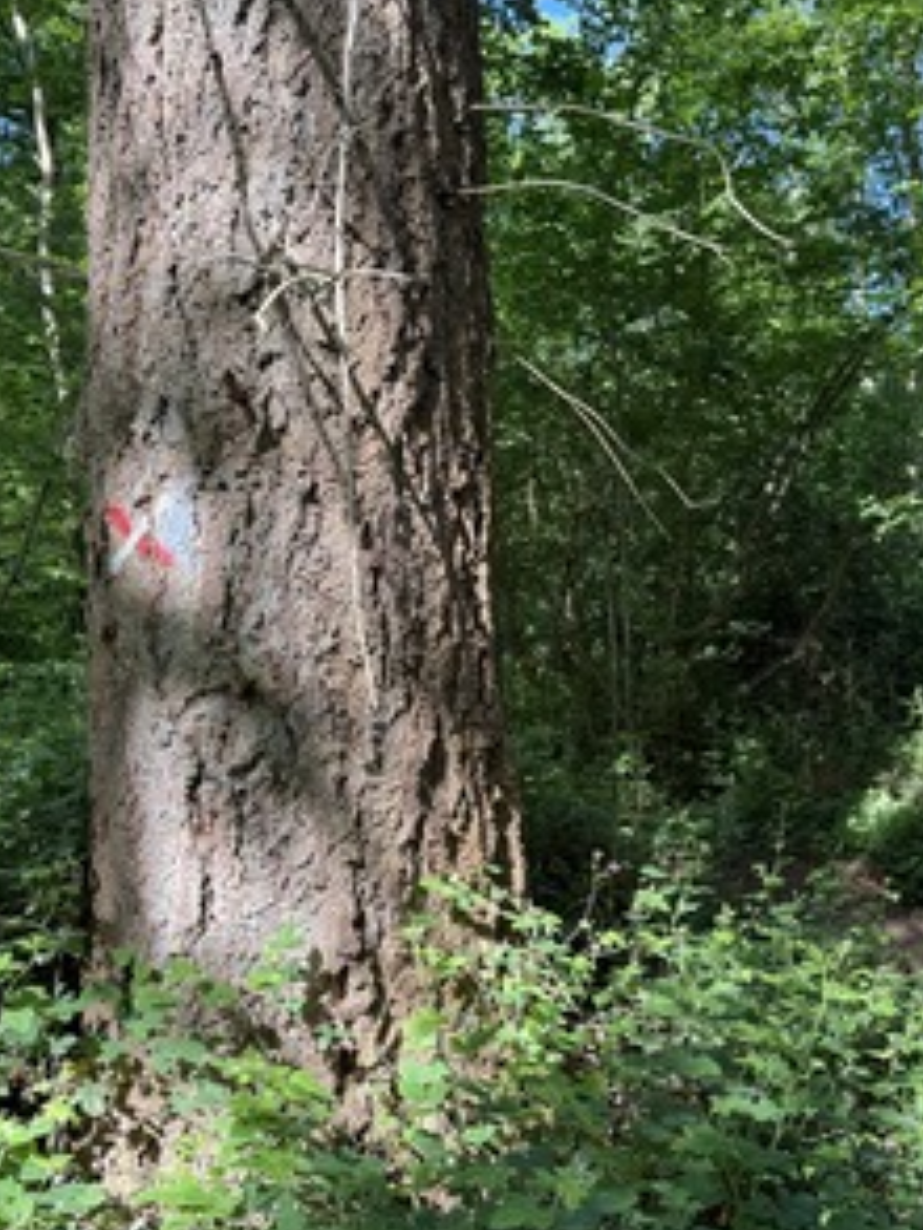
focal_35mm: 41
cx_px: 592
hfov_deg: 34.9
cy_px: 703
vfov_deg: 45.6
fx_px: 1457
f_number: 1.78
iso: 64
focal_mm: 6.76
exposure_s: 1/277
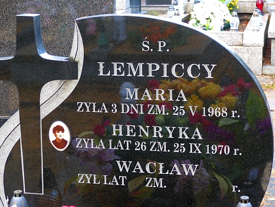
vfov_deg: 16.6
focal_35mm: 89
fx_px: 707
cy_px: 104
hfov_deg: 22.0
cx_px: 138
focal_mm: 16
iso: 320
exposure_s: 1/60
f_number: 2.8
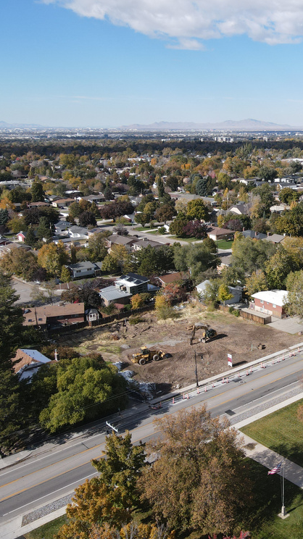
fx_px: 515
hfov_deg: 30.7
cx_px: 294
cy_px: 273
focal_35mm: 36
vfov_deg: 55.3
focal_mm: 4.5
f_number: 2.8
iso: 100
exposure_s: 1/640
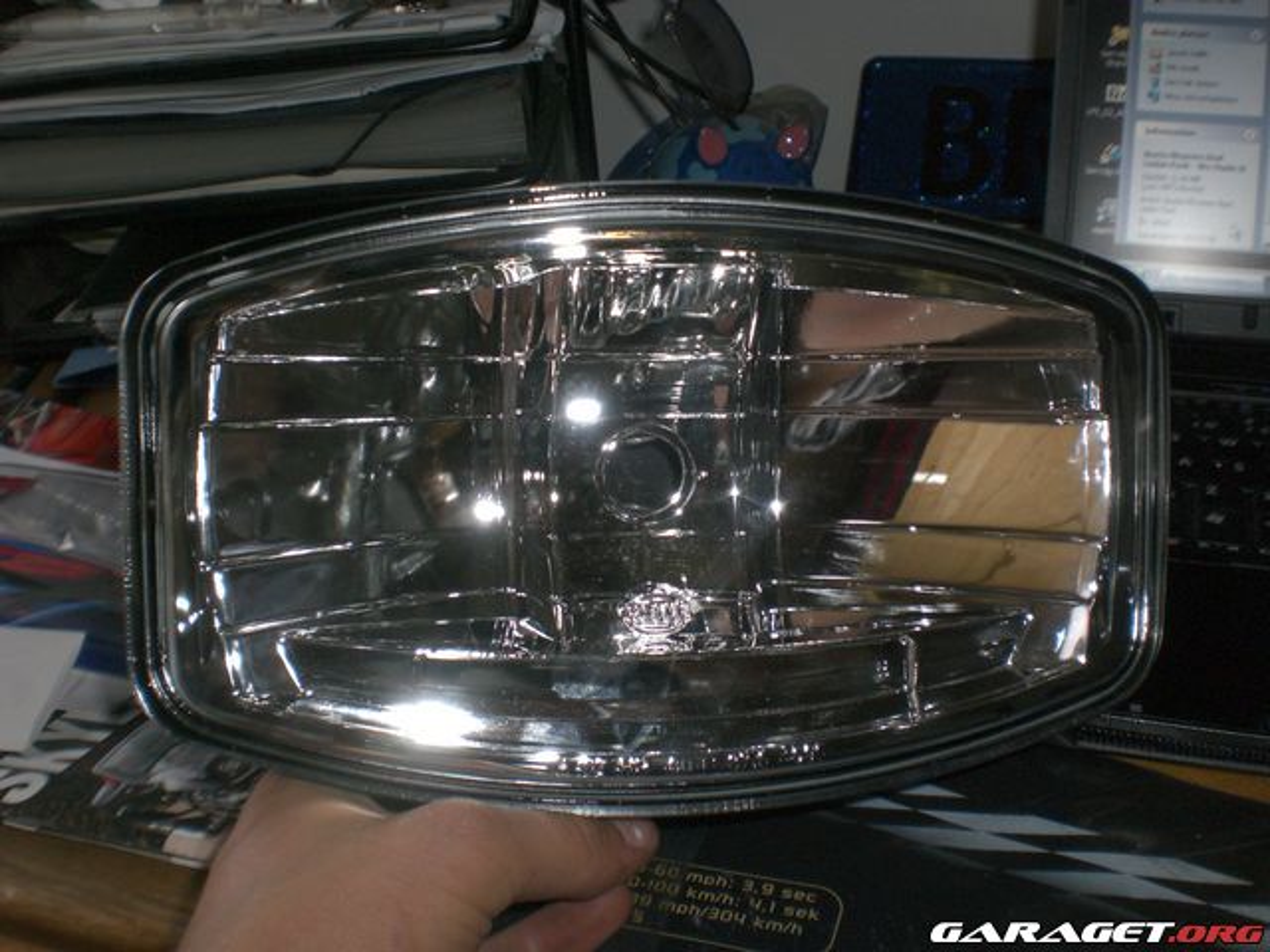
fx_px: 1394
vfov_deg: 37.7
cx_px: 635
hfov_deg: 49.0
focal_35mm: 38
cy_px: 476
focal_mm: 6.3
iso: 100
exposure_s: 1/30
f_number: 4.4
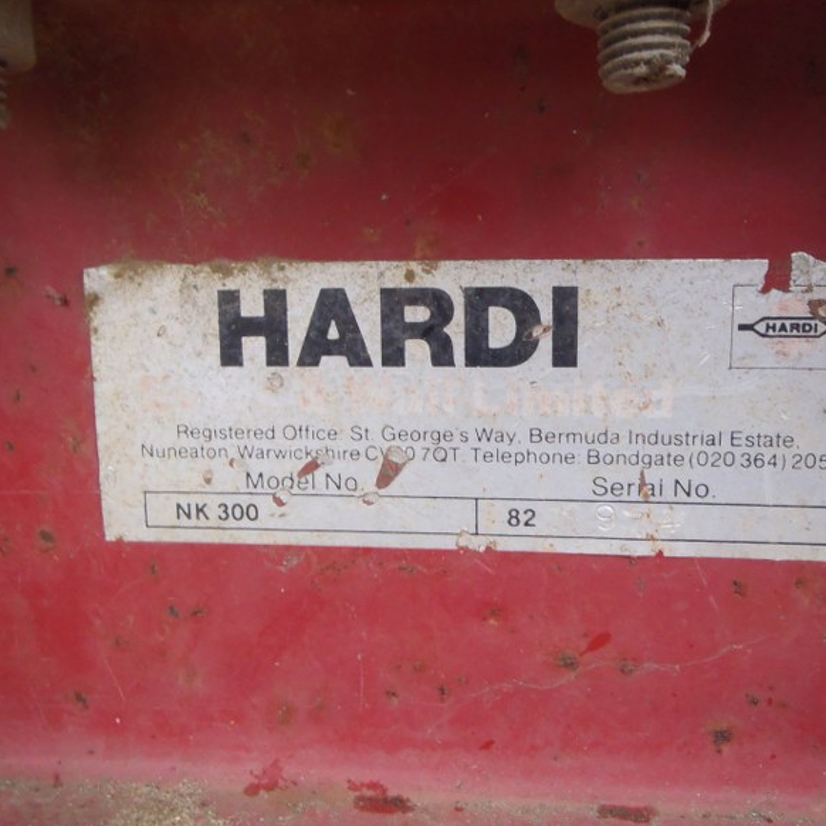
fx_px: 918
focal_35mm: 34
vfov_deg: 48.5
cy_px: 410
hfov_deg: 48.4
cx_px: 447
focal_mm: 5
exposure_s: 1/20
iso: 200
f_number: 3.5
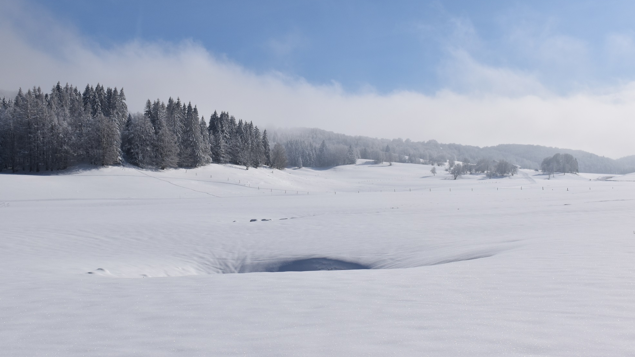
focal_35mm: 48
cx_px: 323
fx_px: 808
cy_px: 149
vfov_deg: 24.9
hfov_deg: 42.9
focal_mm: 30
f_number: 8
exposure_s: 1/2000
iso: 200
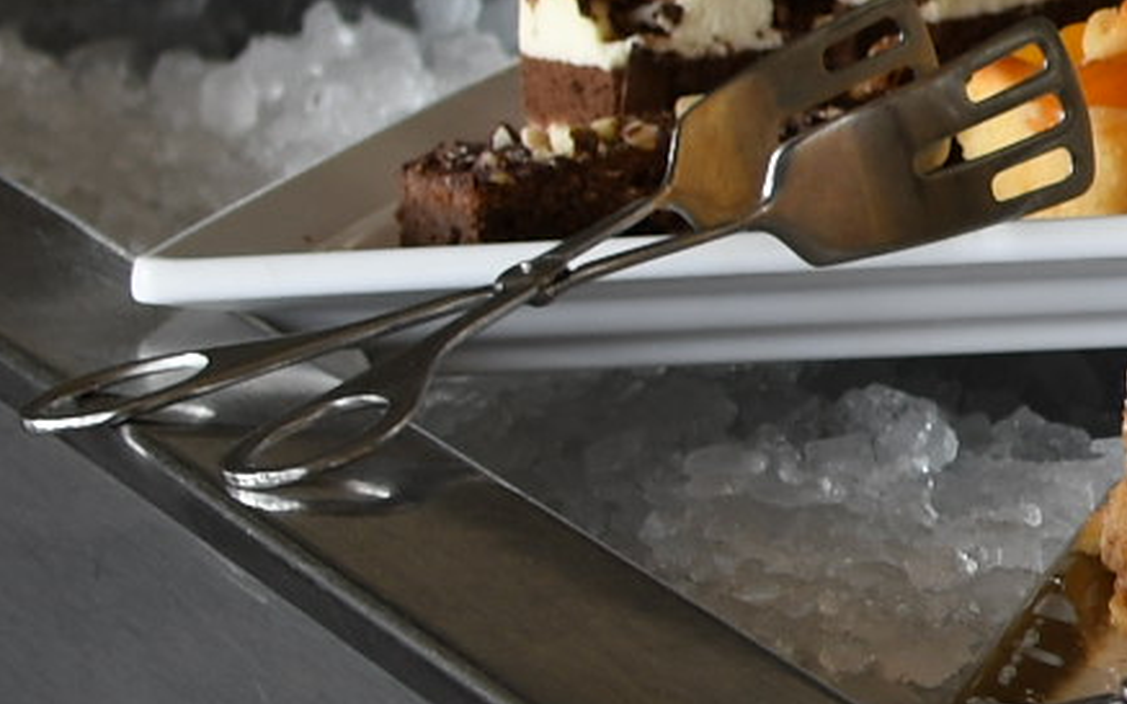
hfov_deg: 5.7
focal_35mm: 338
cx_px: 3541
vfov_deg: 3.9
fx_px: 10380
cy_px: 235
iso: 100
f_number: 4
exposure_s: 1/60
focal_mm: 35
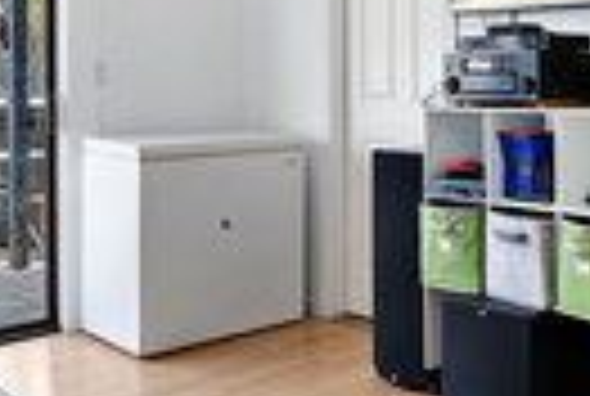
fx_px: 871
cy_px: 76
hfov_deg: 36.3
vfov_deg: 25.2
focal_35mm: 53
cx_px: 466
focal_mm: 16
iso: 320
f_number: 7.1
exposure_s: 1/8
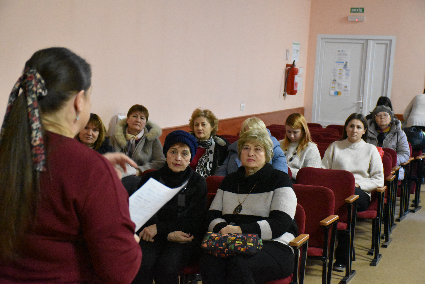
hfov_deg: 27.0
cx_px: 212
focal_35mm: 75
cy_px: 142
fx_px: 886
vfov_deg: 18.2
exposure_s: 1/60
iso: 9000
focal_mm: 50
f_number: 4.8
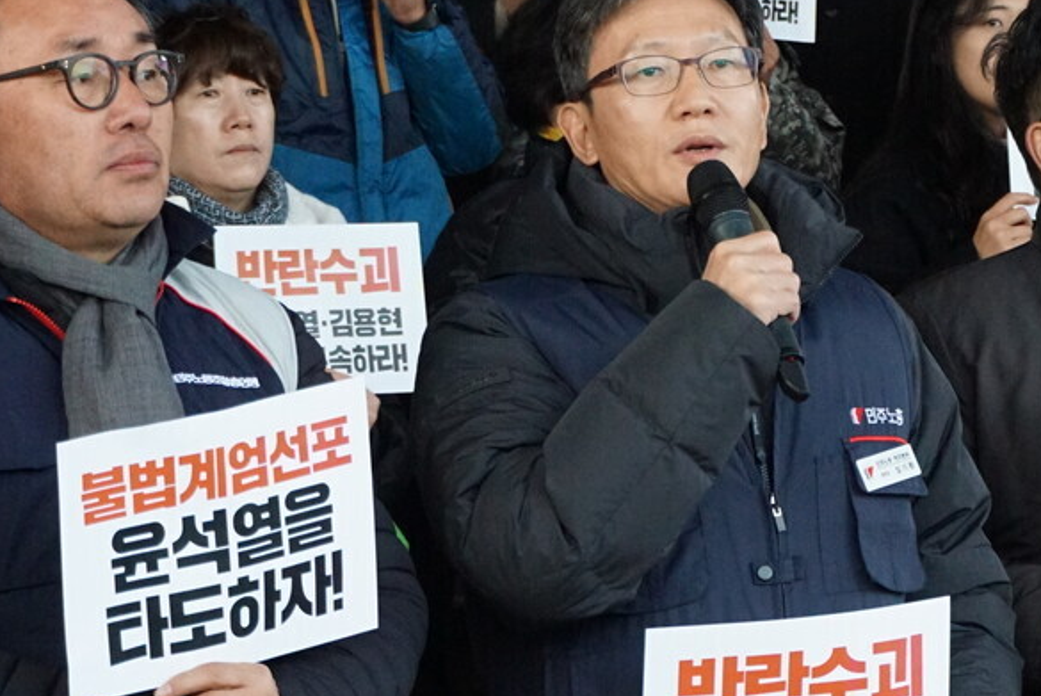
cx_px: 751
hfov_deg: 14.5
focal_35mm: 141
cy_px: 441
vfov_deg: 9.7
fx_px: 4083
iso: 3200
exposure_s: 1/500
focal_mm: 43
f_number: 5.6
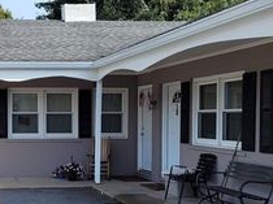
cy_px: 134
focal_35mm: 62
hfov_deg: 29.0
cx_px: -6
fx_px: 488
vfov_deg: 23.5
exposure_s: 1/1619
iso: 40
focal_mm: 5.4
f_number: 1.8
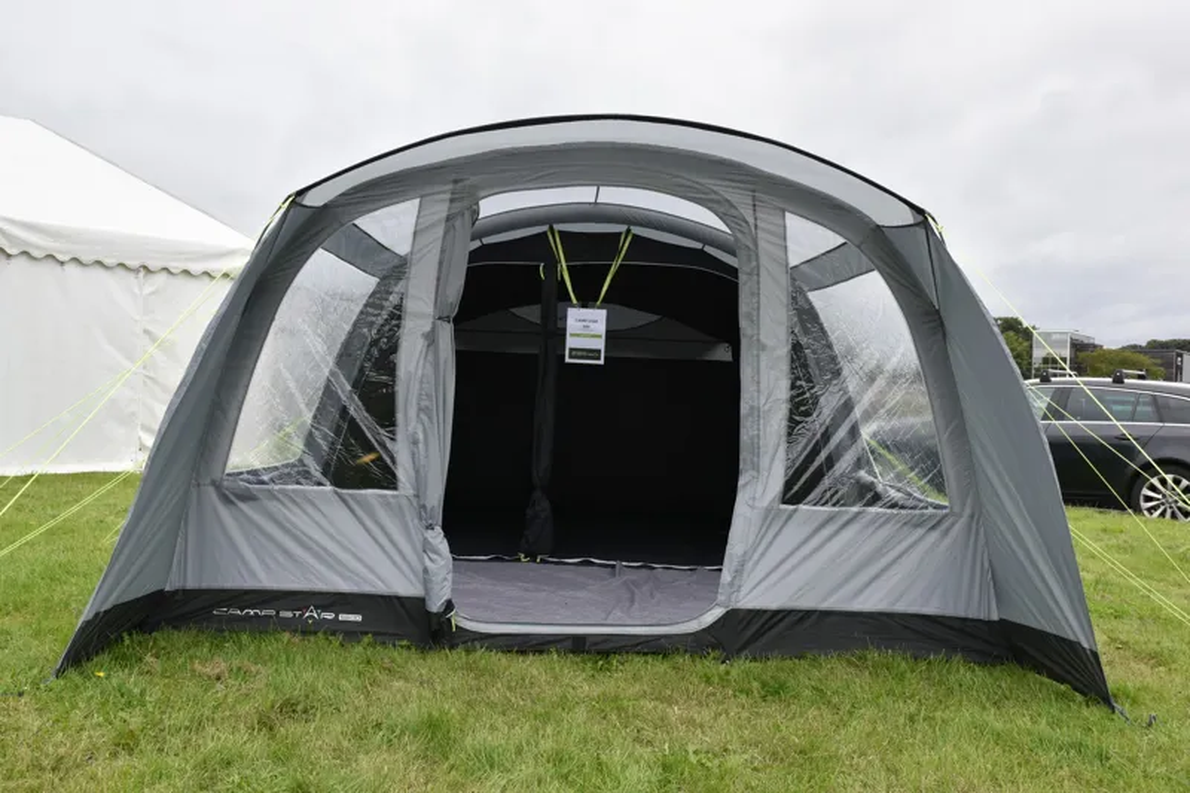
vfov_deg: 36.9
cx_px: 595
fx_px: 1190
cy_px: 396
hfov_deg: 53.1
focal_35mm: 36
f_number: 8
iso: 360
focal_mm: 24
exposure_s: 1/250
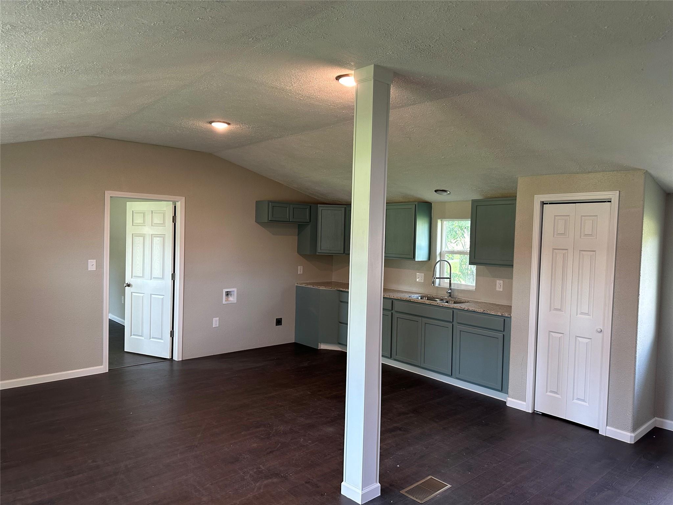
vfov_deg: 56.8
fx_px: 467
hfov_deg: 71.6
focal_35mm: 24
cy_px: 252
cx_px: 336
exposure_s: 1/60
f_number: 1.78
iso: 200
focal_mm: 6.86
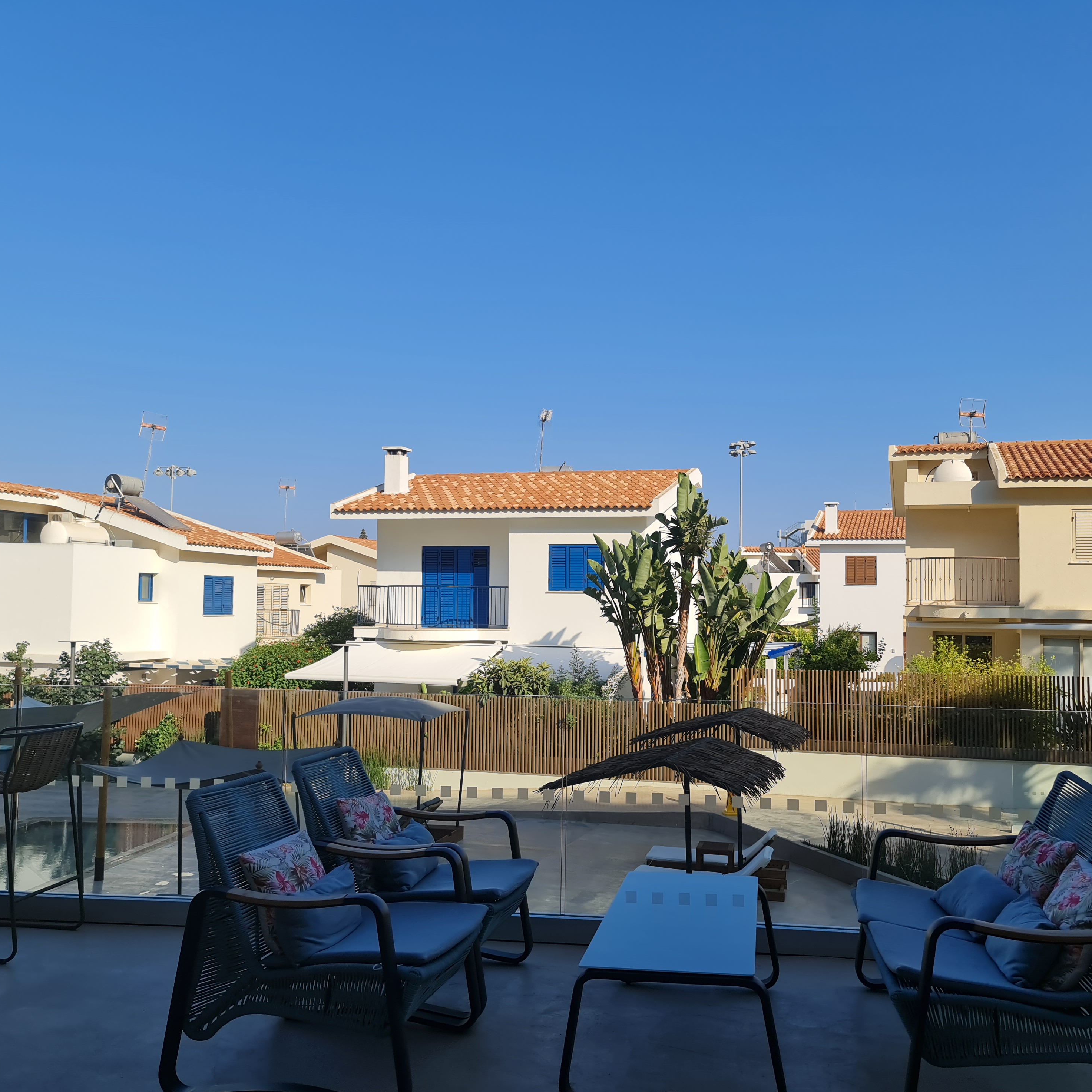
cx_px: 630
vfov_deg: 54.0
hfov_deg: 53.8
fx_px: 1071
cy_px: 543
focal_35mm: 30
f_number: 1.8
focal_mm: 7
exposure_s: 1/1180
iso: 50
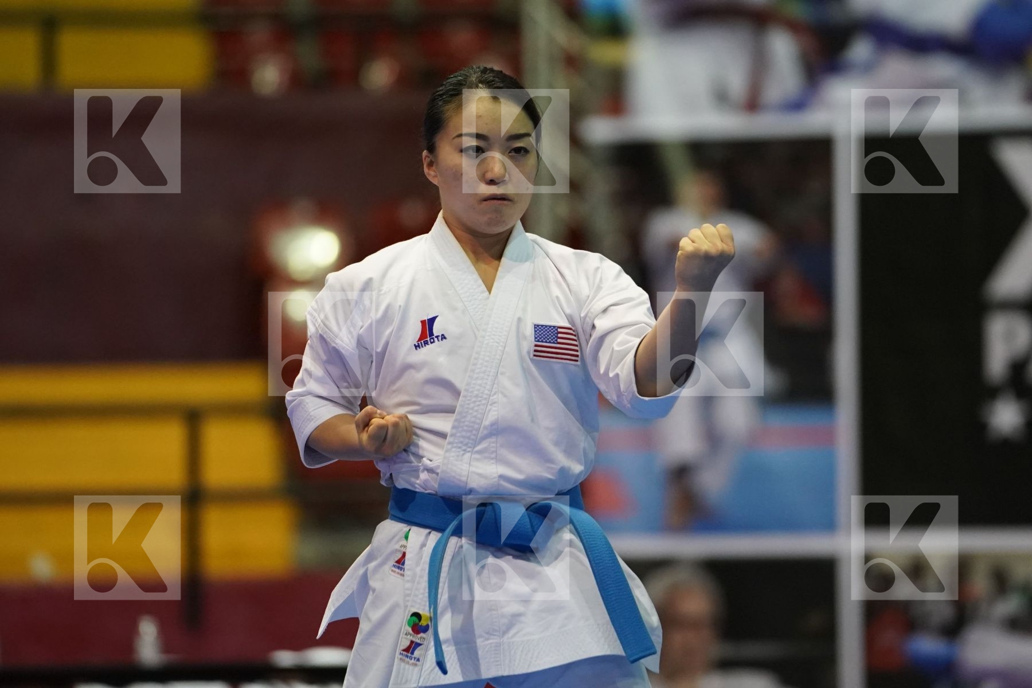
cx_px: 516
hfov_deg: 6.9
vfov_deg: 4.6
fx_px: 8599
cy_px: 344
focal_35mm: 300
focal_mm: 200
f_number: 2.8
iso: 3200
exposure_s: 1/320
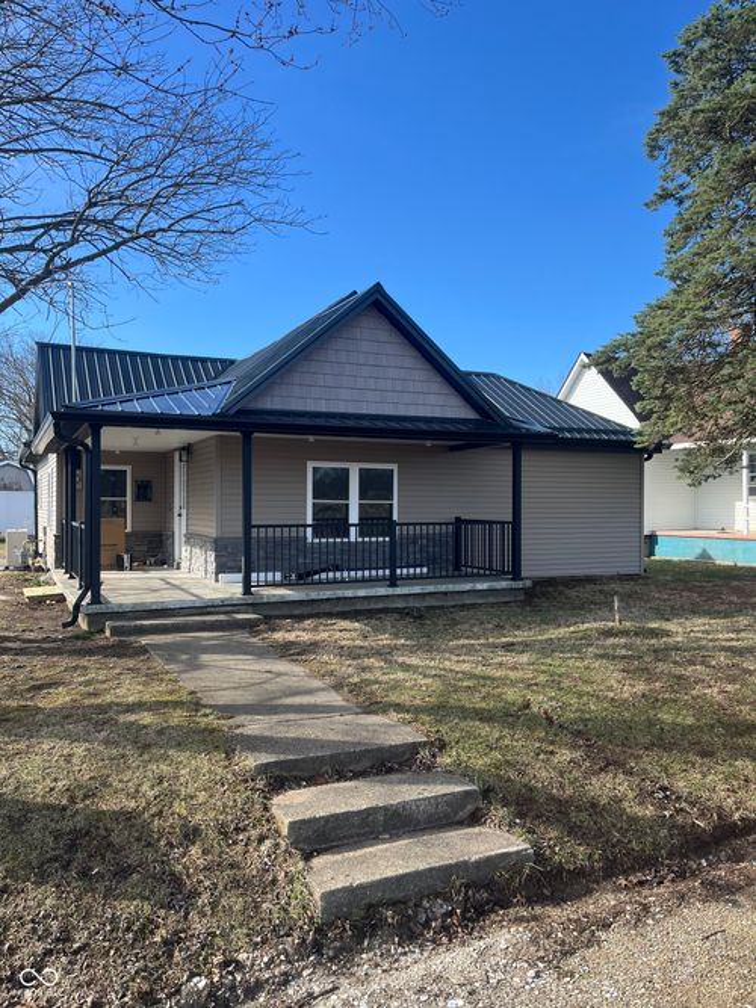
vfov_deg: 67.3
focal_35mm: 26
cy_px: 504
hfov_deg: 53.0
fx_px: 757
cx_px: 378
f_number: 1.6
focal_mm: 5.1
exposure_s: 1/1294
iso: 50
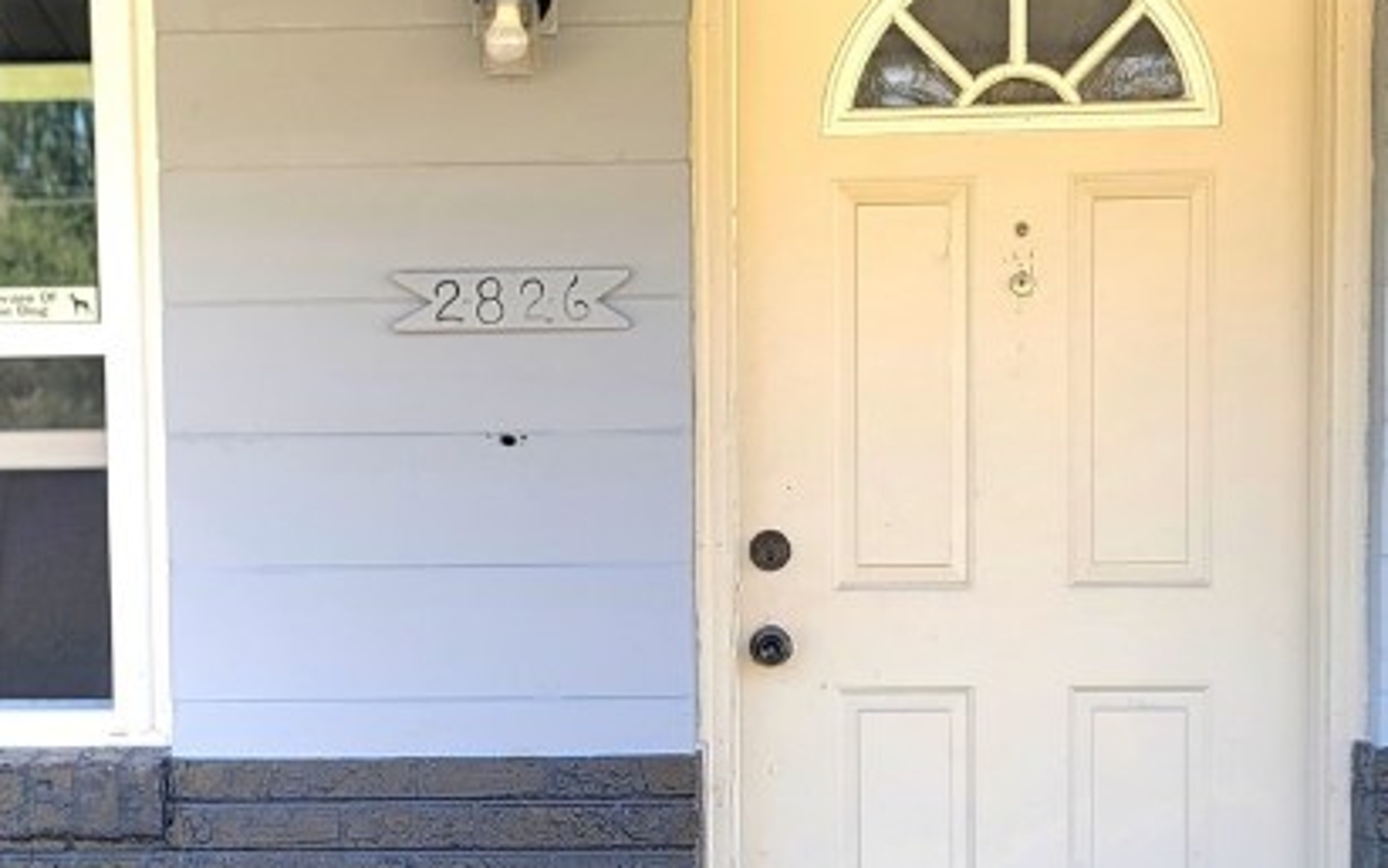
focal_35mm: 66
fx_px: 2497
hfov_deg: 31.0
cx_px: 561
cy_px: 608
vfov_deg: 19.6
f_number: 1.8
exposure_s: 1/120
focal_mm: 7
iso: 20
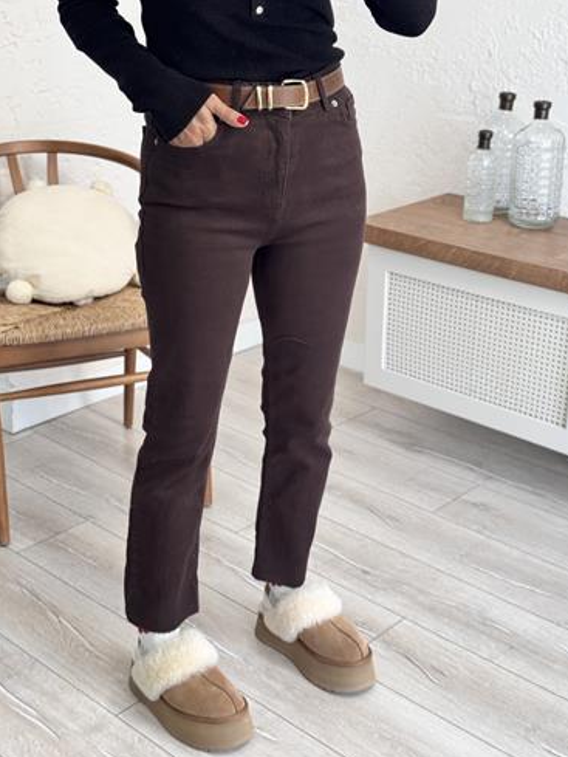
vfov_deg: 37.5
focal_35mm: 51
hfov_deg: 28.6
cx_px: 274
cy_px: 375
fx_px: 1115
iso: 100
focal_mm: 6.76
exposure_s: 1/107
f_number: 1.78
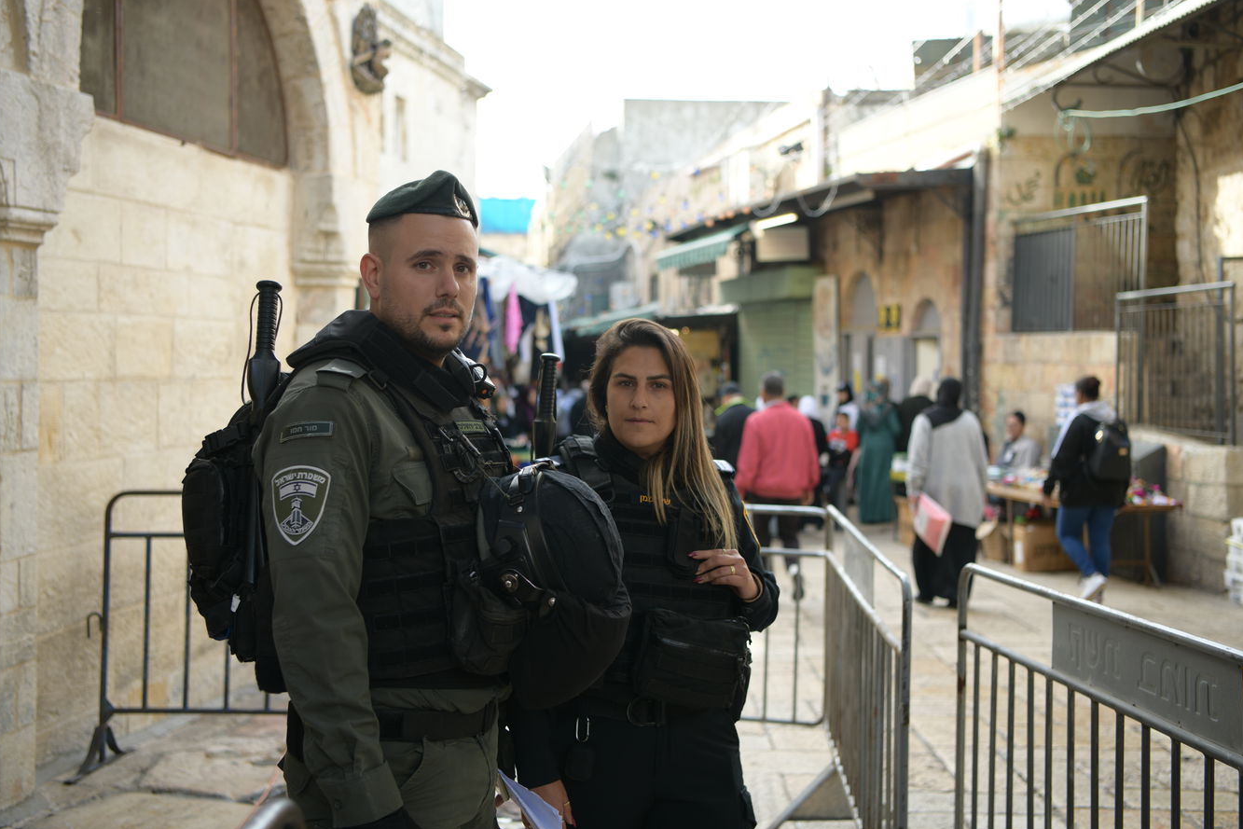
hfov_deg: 46.4
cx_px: 600
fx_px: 1450
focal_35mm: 42
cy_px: 411
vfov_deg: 31.9
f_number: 2.8
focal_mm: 40
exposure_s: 1/320
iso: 200
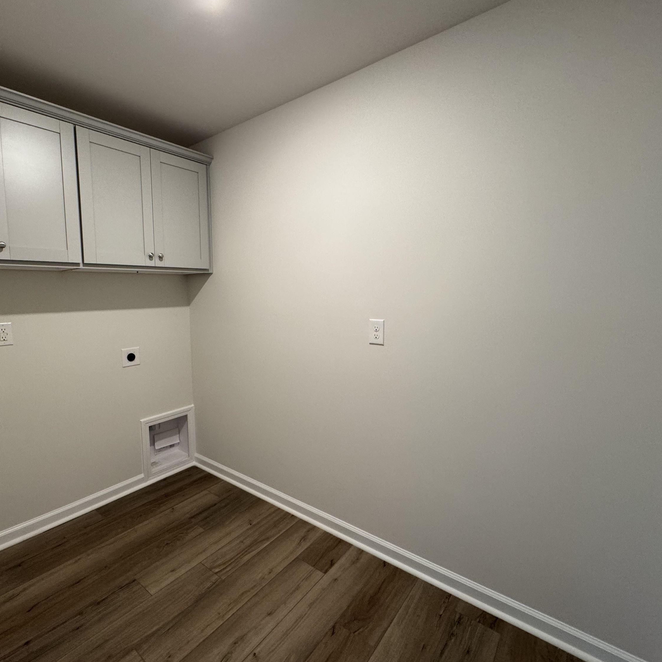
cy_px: 323
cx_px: 288
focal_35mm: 17
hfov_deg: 83.5
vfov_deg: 84.0
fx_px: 368
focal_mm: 2.22
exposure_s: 1/60
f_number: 2.2
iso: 200
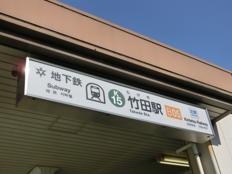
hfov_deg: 42.1
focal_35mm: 45
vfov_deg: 32.2
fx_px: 302
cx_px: 116
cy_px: 87
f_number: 8.8
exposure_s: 1/250
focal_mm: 8
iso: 80
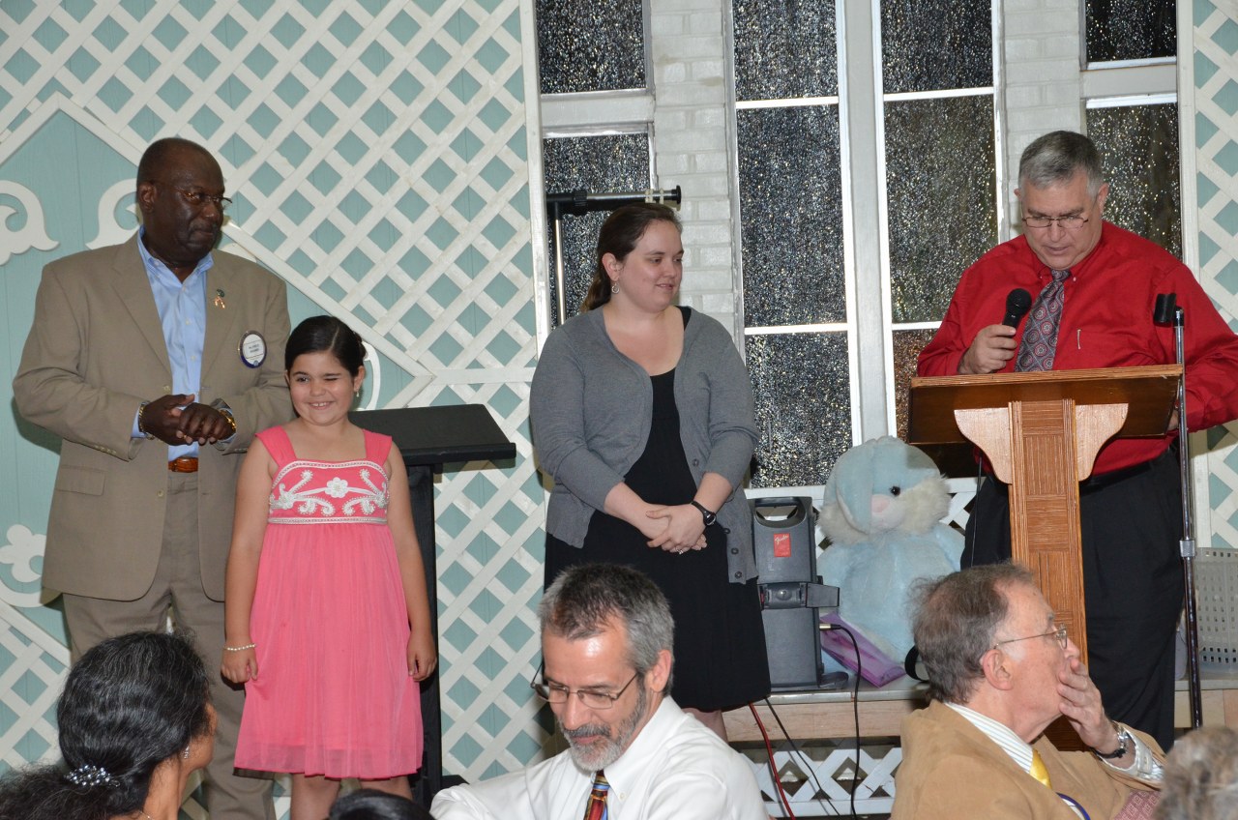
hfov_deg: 24.2
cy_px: 410
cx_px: 619
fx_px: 2883
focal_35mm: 84
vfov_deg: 16.2
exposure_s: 1/60
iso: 1600
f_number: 8
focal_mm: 56
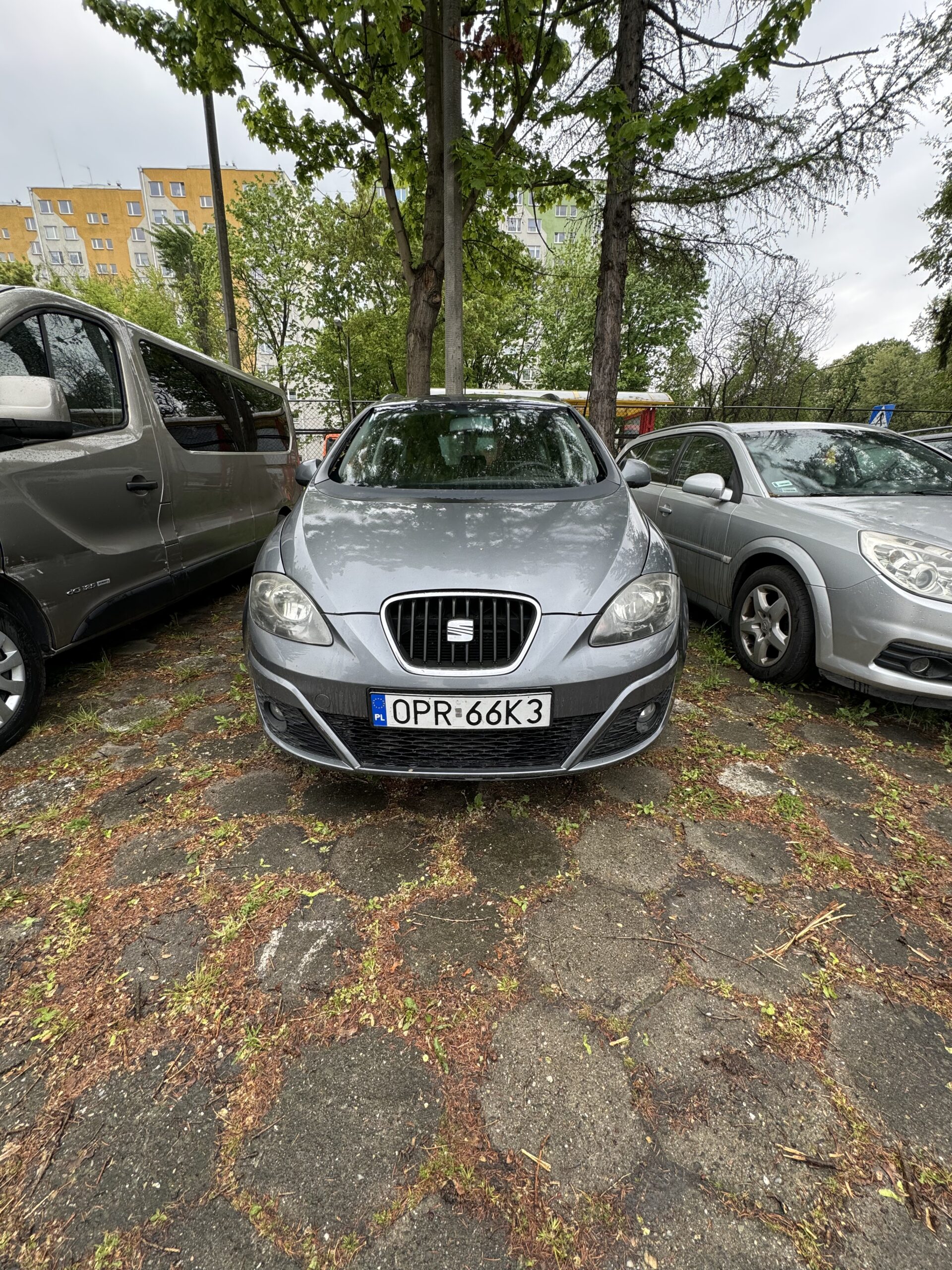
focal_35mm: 14
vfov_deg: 102.1
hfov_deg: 85.7
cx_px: 476
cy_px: 635
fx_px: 513
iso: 40
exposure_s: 1/349
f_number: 2.2
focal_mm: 2.22
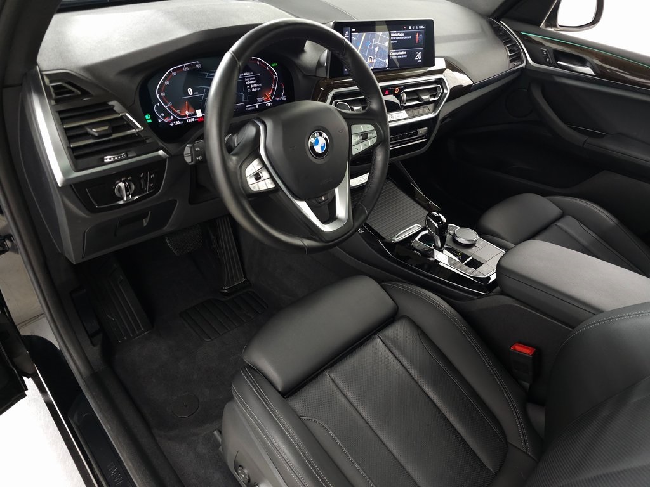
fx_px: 432
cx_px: 325
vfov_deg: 58.9
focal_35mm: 23
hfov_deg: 73.9
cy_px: 244
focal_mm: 6.3
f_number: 1.7
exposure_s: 1/60
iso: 320
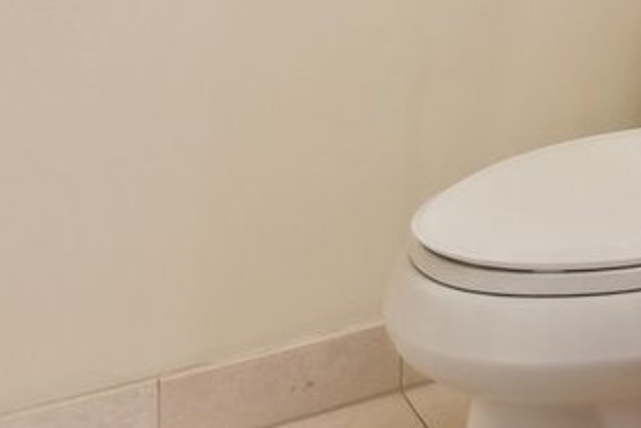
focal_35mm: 78
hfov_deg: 23.5
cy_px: -453
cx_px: 791
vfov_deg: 14.3
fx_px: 1389
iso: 400
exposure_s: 1/40
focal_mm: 10
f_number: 8
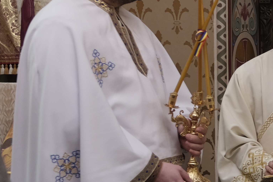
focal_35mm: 114
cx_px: 422
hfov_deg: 16.2
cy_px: 107
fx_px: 865
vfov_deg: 12.0
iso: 800
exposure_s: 1/125
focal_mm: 24.2
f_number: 3.2
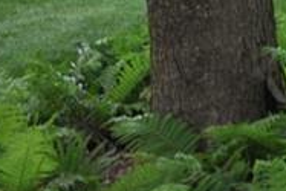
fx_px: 2695
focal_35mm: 339
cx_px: 713
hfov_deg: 5.8
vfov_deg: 4.0
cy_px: -201
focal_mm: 62
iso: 800
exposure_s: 1/60
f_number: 13
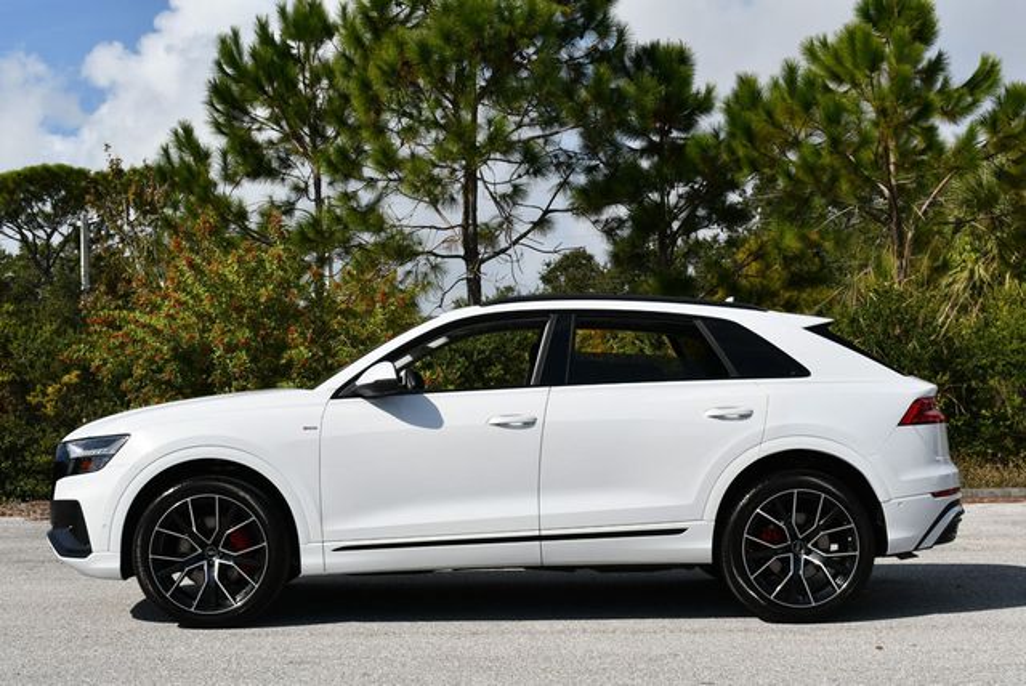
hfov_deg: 36.8
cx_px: 513
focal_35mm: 54
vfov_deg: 25.1
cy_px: 343
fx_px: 1540
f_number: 9
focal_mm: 27
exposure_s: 1/320
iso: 100
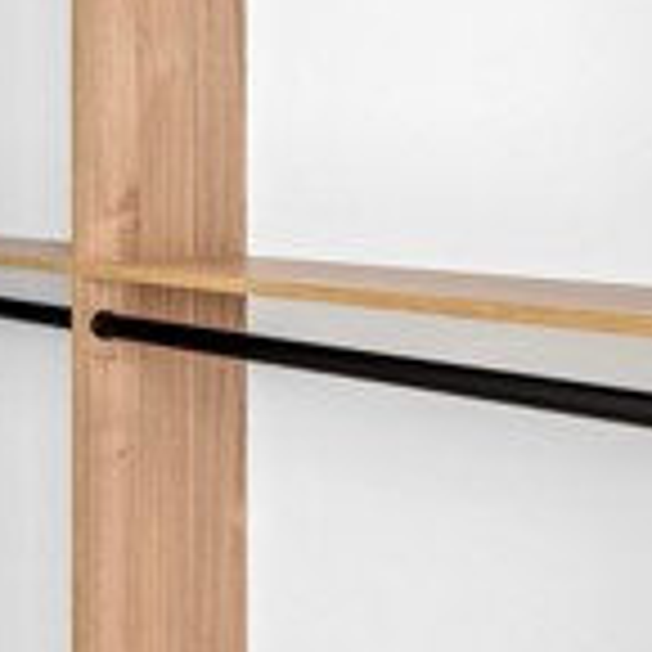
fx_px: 1279
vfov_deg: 28.3
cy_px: 180
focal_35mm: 60
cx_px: -247
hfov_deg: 24.2
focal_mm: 16
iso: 200
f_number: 9
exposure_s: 2.5
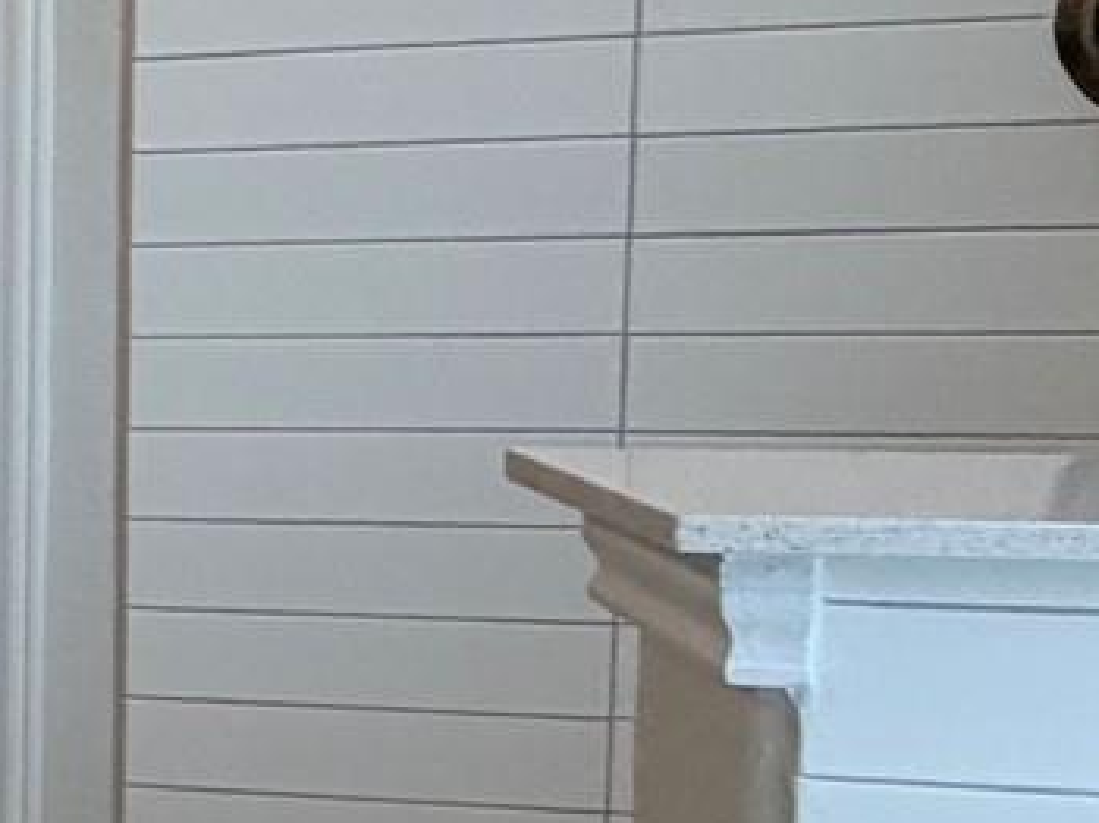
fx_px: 2602
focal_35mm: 82
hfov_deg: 13.0
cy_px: 286
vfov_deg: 17.9
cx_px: -1878
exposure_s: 1/120
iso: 64
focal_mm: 2.22
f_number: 2.2
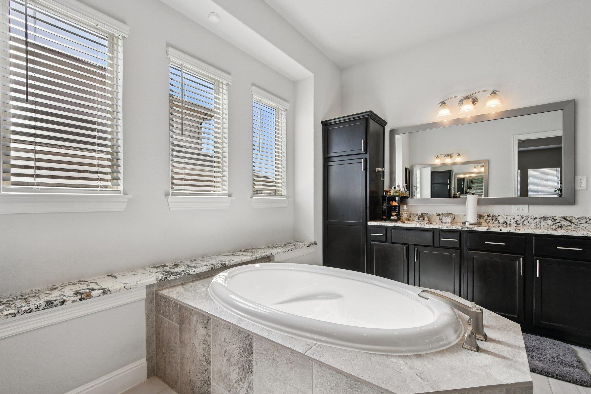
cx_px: 296
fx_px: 246
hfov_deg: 100.4
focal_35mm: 15
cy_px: 197
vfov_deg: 77.3
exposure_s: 1/200
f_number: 8
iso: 400
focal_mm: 10
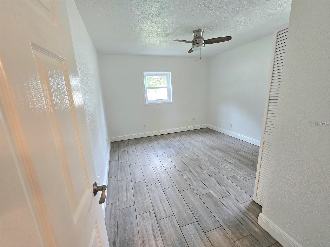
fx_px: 124
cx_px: 165
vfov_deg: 89.9
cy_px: 124
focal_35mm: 13
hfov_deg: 106.2
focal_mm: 2.2
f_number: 2.2
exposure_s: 1/60.2
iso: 200
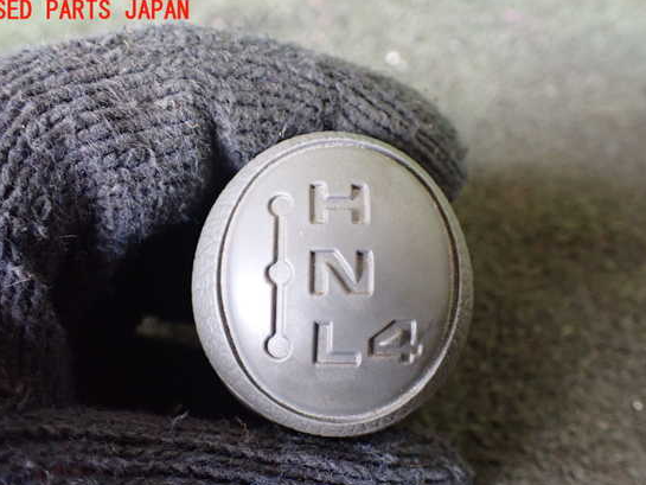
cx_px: 330
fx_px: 616
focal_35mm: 33
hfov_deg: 55.3
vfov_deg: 42.9
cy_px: 263
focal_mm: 5.4
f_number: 2.3
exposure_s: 1/60
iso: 800
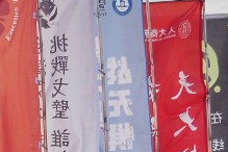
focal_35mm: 254
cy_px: 397
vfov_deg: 5.2
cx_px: -49
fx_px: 1608
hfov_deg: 8.0
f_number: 4.5
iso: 200
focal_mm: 29
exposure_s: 1/100
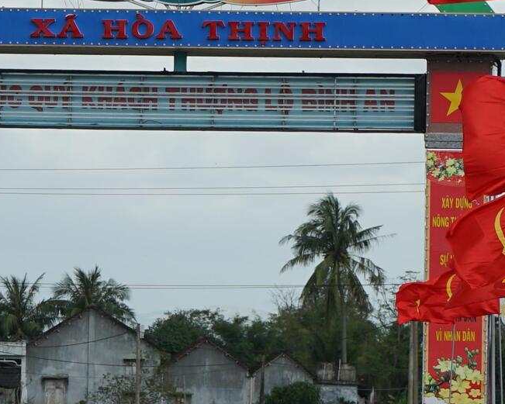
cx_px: 166
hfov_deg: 5.8
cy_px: 131
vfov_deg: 4.6
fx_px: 5008
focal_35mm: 335
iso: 100
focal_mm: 81
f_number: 6.3
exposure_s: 1/320
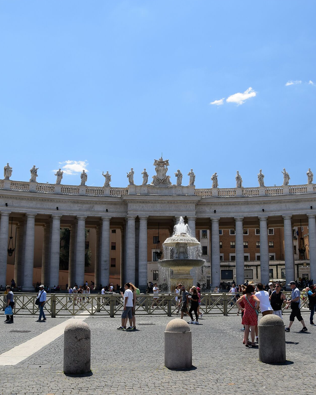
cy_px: 196
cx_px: 194
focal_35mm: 39
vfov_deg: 46.8
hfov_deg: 38.0
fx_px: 456
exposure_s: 1/250
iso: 250
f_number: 8
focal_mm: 18
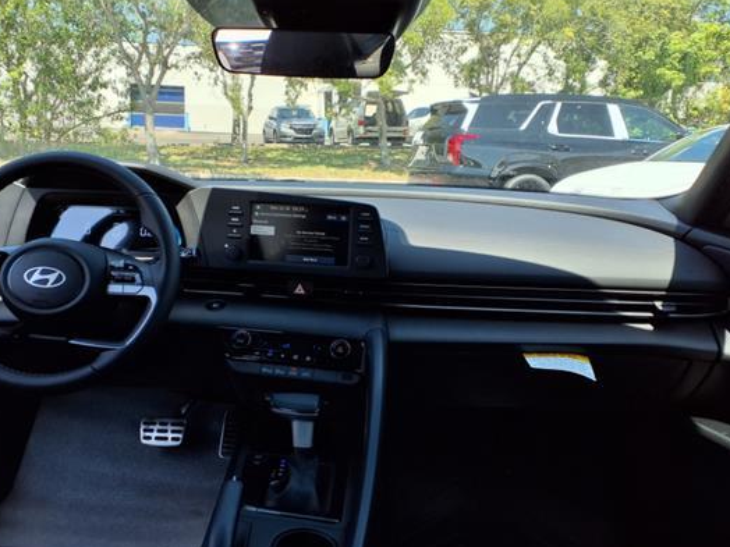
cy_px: 255
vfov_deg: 42.9
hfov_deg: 55.2
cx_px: 313
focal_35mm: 33
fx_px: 696
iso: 40
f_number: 1.9
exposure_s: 1/417
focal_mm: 3.58
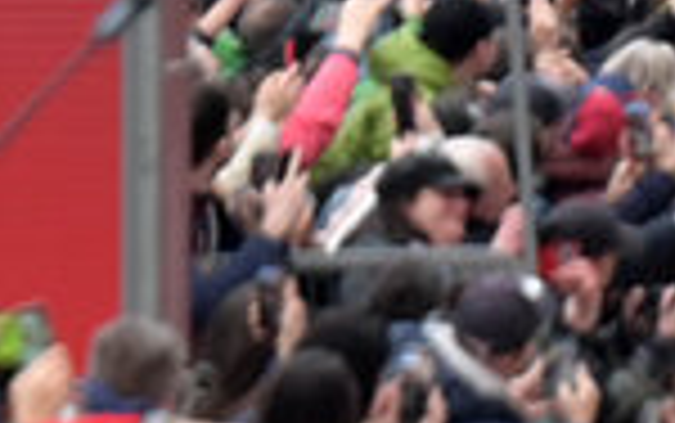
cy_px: -360
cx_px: 1868
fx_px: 17268
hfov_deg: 2.2
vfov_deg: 1.4
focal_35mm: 938
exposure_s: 1/1000
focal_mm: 135
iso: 1250
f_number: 3.2
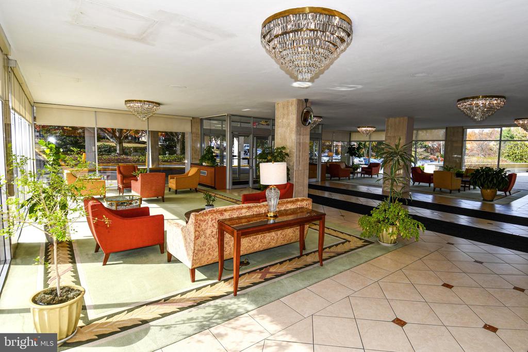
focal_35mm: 18
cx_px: 264
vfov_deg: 67.4
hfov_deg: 90.0
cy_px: 176
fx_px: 264
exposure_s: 1/160
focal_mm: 12
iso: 100
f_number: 6.3
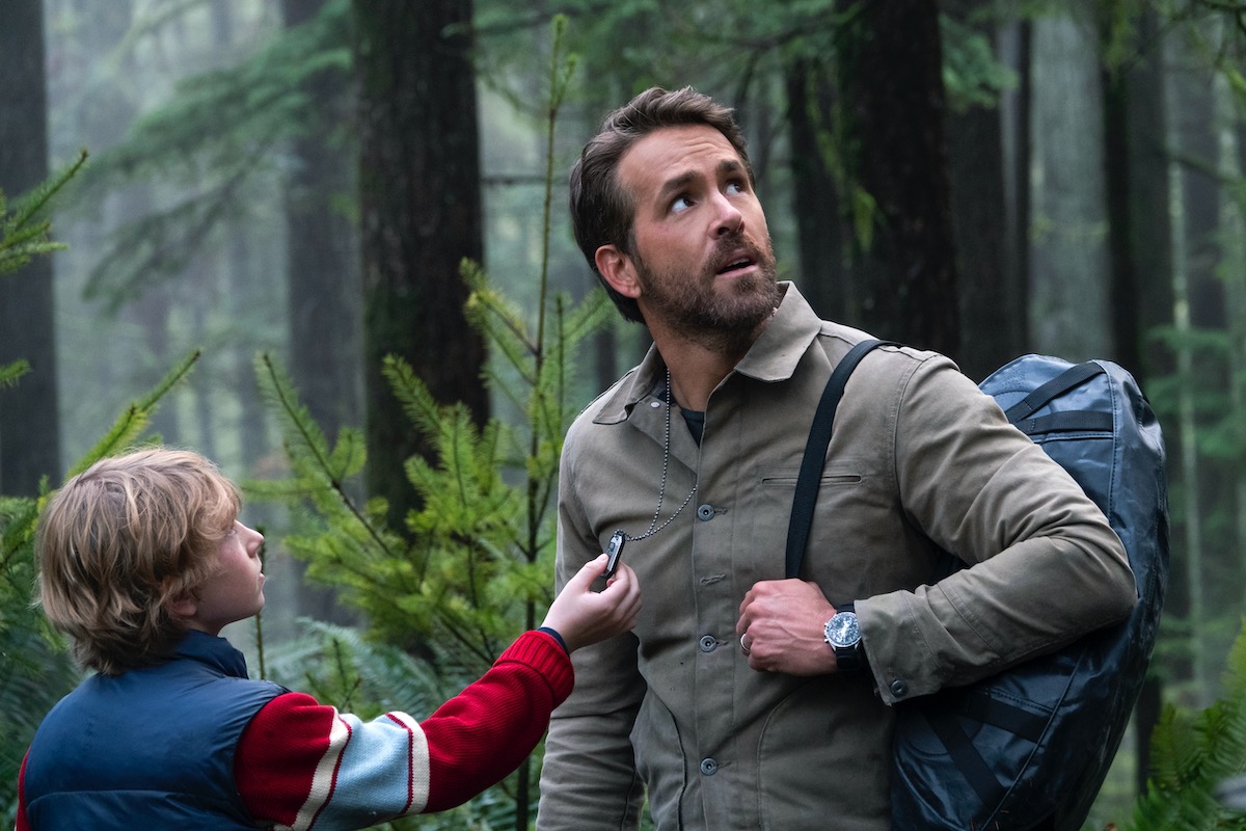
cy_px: 416
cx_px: 623
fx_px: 6645
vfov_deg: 7.2
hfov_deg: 10.7
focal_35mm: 192
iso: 800
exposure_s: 1/125
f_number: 4
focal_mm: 70.27
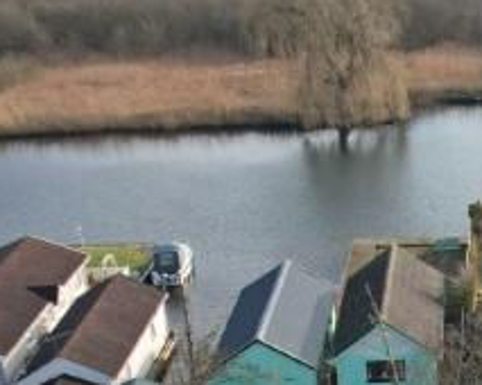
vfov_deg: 14.9
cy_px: 479
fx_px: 1411
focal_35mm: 99
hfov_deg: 18.2
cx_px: 604
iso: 100
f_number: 2.8
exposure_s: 1/60
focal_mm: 8.38
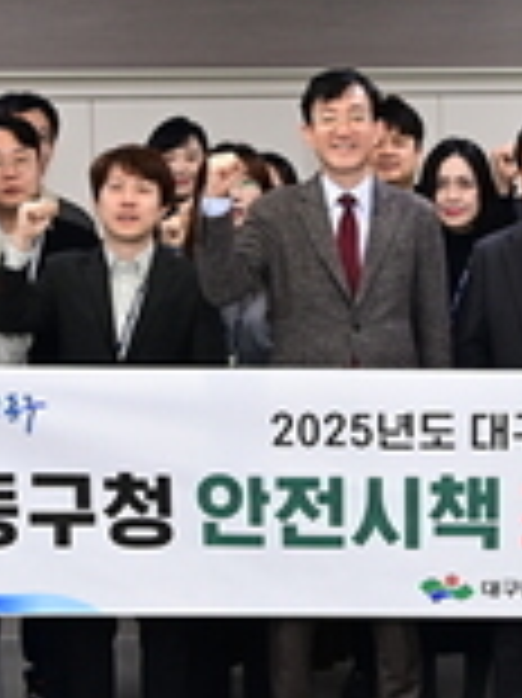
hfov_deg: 13.7
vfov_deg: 18.5
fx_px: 2134
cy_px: 405
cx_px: 536
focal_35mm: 106
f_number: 4
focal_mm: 38
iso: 1250
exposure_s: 1/200
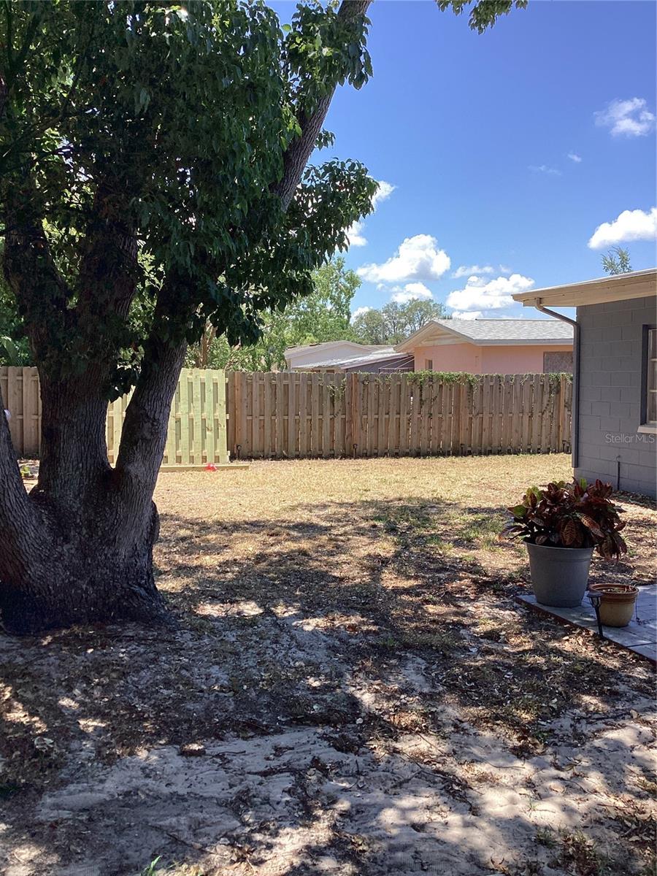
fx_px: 784
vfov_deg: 58.4
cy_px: 438
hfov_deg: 45.4
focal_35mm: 31
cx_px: 328
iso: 25
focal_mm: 3.3
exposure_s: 1/679
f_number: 2.4
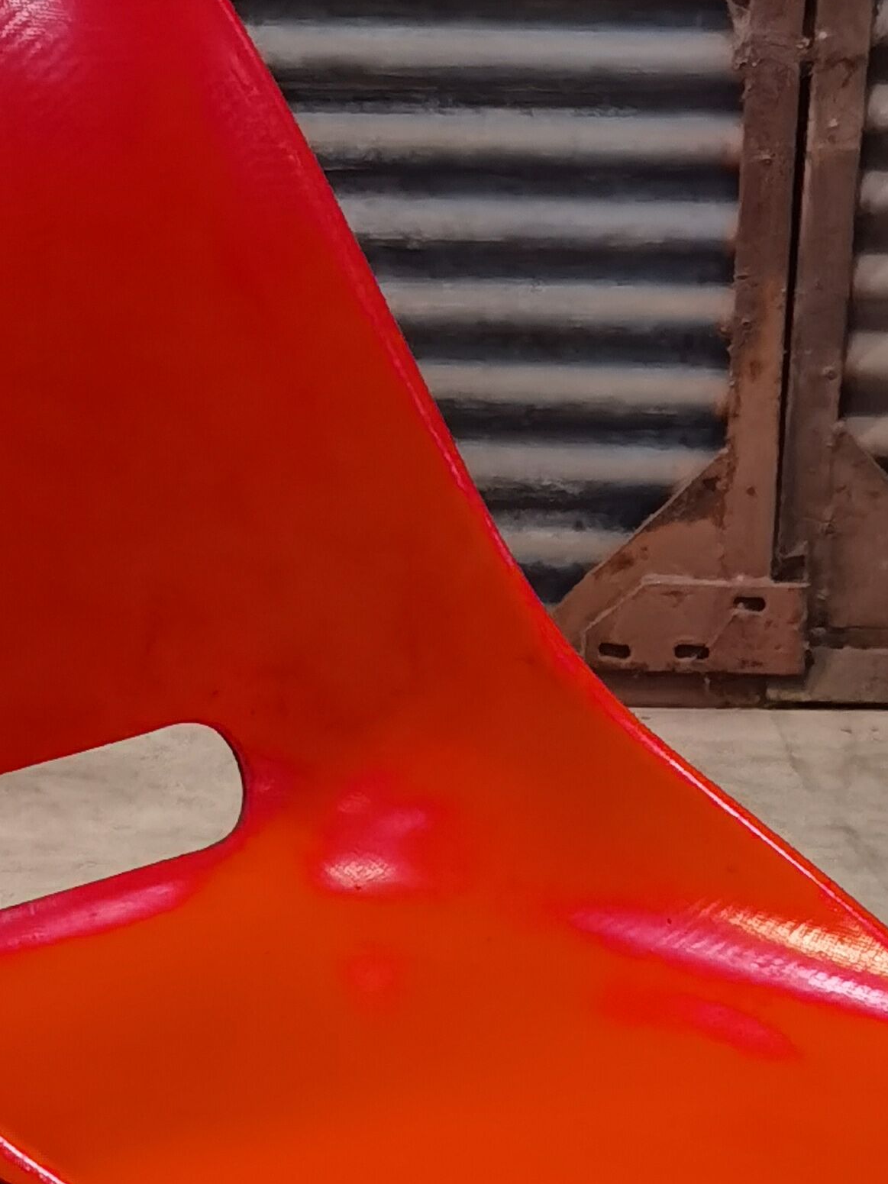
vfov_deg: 18.3
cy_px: 1315
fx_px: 3523
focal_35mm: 103
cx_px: 440
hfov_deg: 14.4
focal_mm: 6.71
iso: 640
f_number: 1.9
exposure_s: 1/33.3
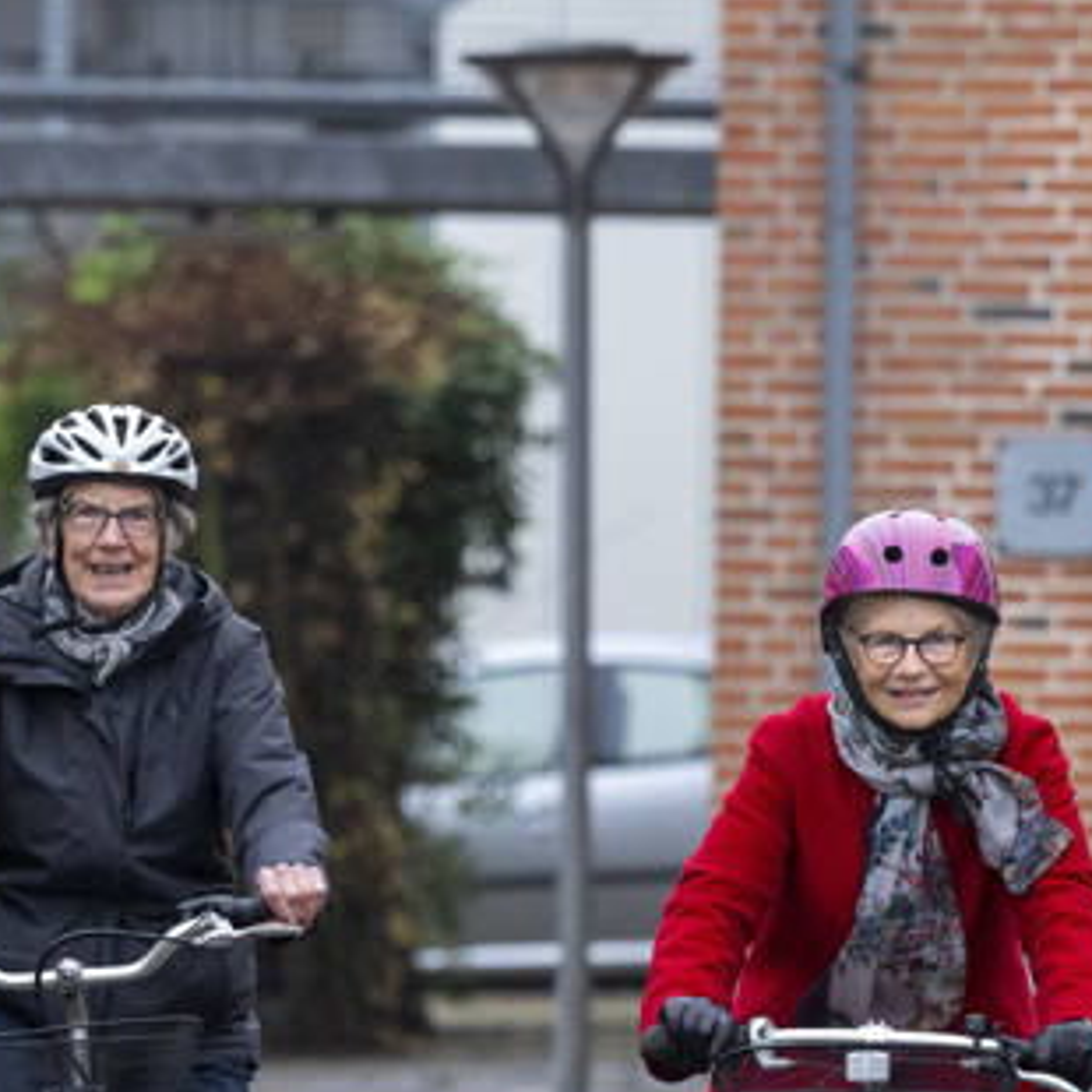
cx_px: 740
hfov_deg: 2.8
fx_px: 22556
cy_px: 1177
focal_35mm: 632
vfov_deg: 2.8
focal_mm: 180
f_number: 4
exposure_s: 1/800
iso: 1000
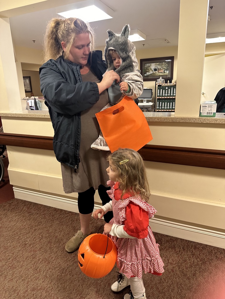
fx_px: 208
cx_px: 112
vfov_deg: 71.6
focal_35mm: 24
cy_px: 150
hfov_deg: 56.8
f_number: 1.78
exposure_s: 1/60
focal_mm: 6.86
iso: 320
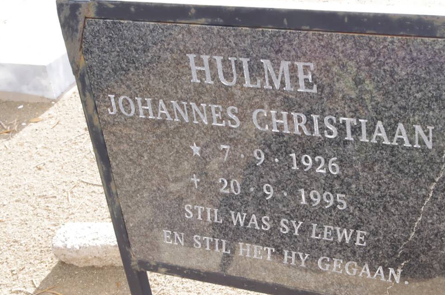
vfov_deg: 19.4
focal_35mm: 70
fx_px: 864
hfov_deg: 28.8
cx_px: 264
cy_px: 171
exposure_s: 1/125
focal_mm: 37.5
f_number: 11
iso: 800
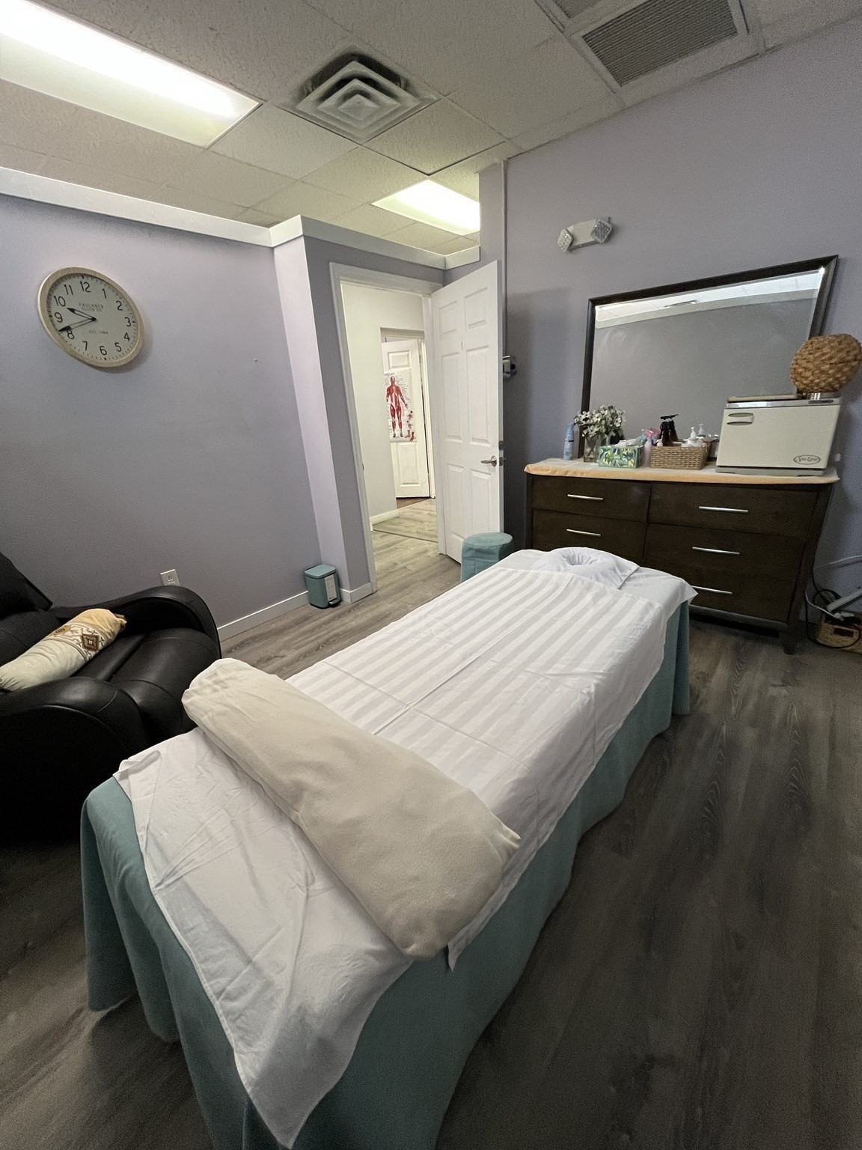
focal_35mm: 13
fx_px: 432
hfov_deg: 89.9
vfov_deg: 106.2
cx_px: 431
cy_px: 575
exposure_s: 1/60
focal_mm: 1.57
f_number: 1.8
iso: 320
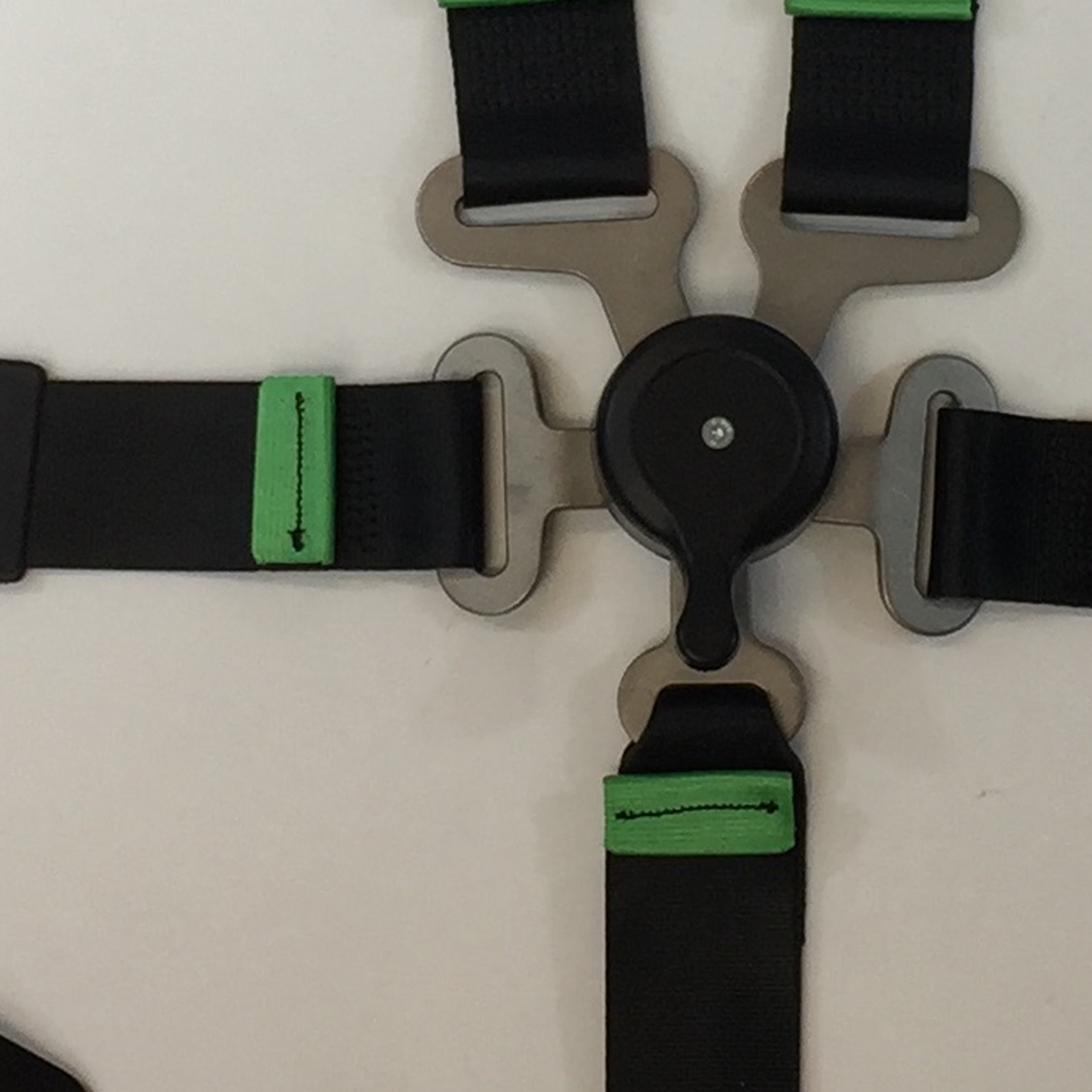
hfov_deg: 14.0
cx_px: 604
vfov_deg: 13.8
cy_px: 18
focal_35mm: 125
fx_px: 4461
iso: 32
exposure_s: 1/60
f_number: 2.2
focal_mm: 4.15
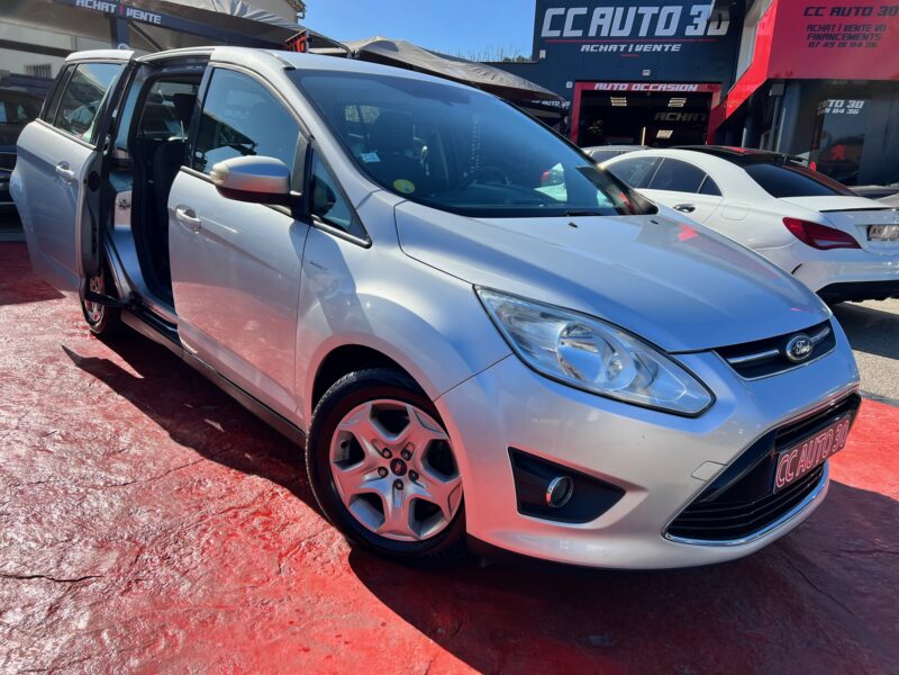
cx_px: 450
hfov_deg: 67.3
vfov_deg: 53.1
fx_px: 675
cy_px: 338
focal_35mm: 26
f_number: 1.5
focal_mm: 5.7
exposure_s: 1/2841
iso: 50
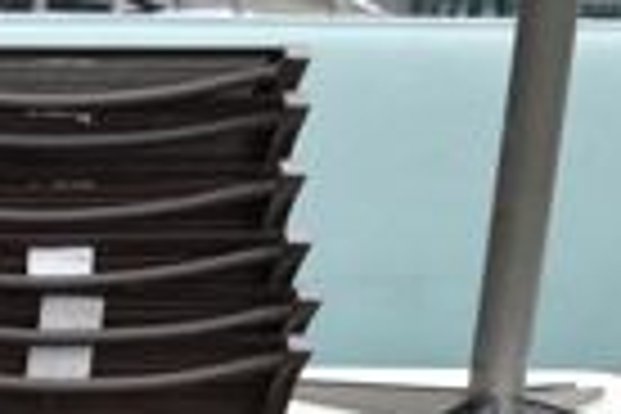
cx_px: -572
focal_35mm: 152
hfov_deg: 12.1
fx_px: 2625
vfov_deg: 8.5
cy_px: 832
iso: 200
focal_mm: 23
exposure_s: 1/320
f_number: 7.1
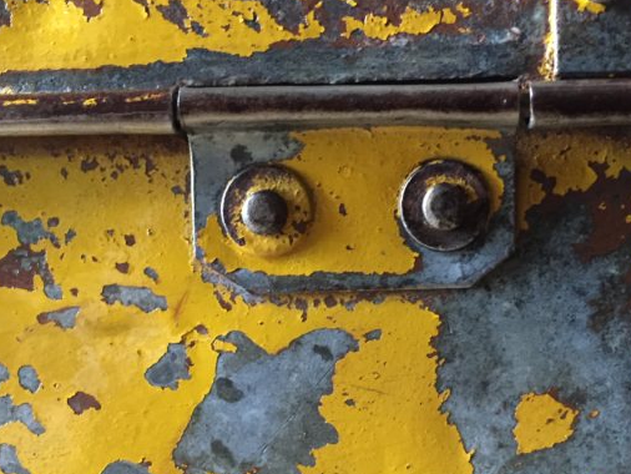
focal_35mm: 44
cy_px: 243
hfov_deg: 42.7
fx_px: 802
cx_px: 387
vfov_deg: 32.9
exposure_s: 1/17
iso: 400
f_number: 2.2
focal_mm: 4.15
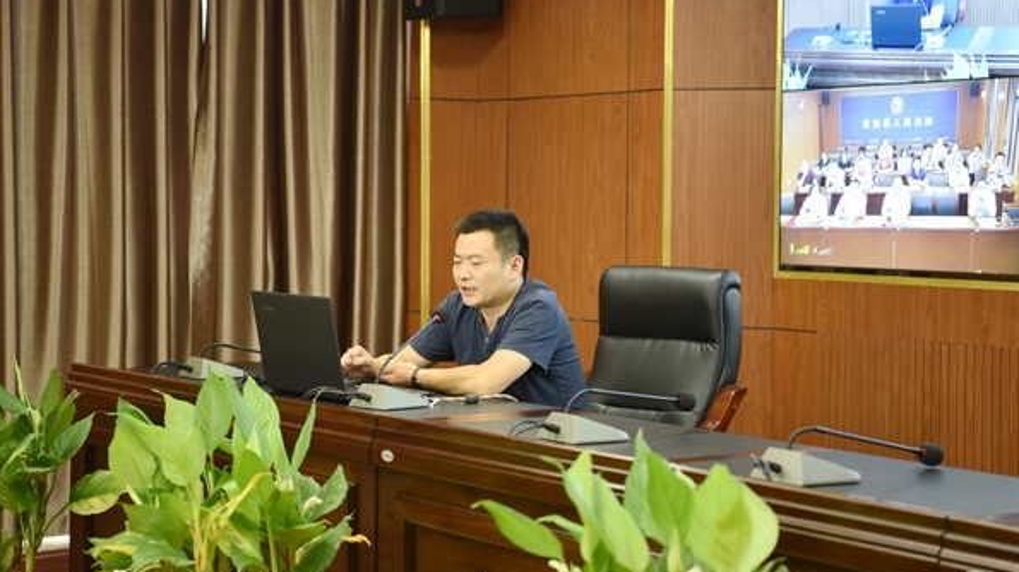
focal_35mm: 74
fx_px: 1998
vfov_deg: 16.3
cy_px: 269
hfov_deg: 28.6
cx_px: 509
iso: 320
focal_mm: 70
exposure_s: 1/25
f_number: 2.8
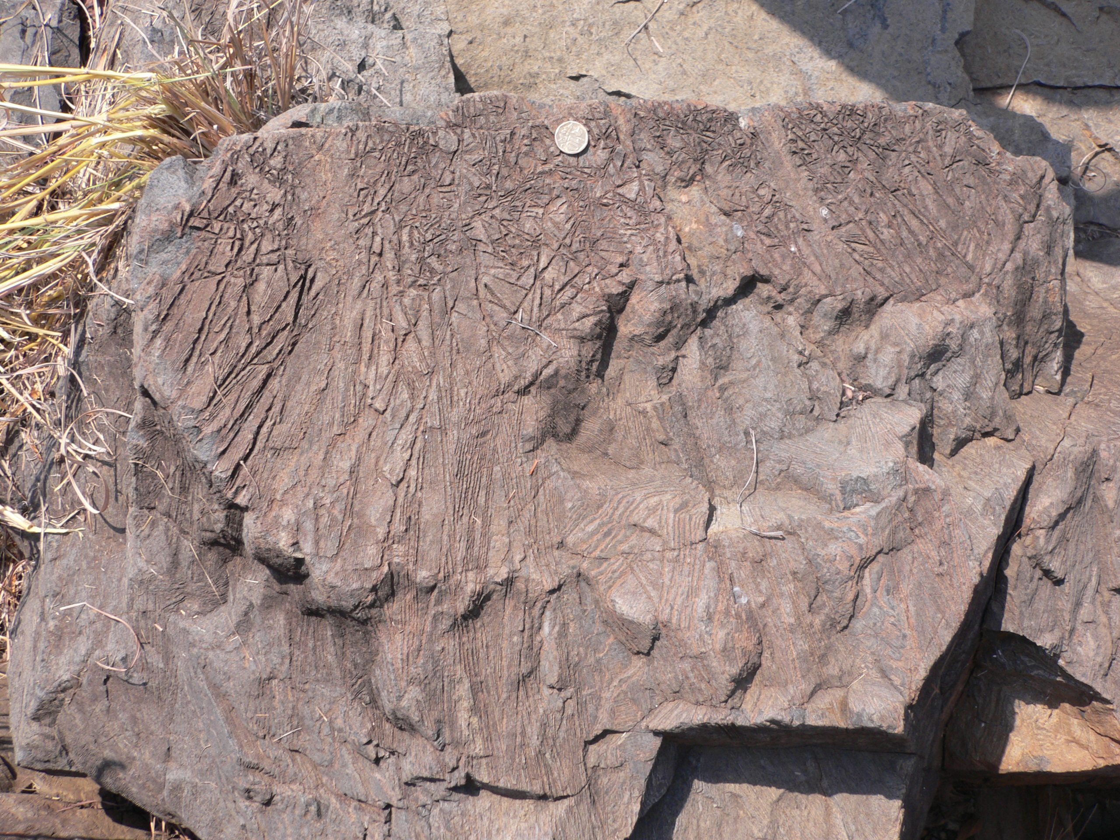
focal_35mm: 35
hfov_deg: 52.6
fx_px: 1132
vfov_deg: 40.7
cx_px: 560
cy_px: 420
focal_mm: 5.8
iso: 80
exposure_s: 1/200
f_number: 5.6
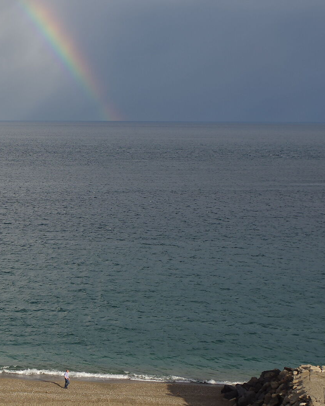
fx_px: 877
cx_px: -11
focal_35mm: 73
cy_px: 179
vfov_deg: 26.0
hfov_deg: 20.2
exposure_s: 1/320
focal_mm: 23.13
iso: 100
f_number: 7.1
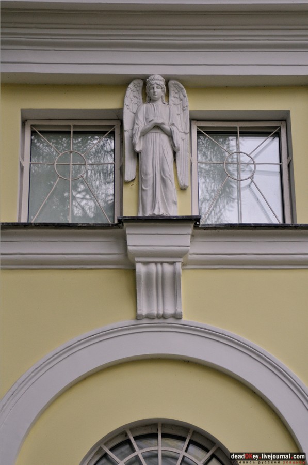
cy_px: 232
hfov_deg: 14.7
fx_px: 1198
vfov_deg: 21.9
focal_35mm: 93
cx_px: 154
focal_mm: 62
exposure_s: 1/200
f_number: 5
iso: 400
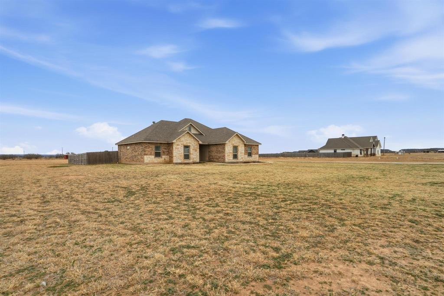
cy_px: 148
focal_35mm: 16
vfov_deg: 72.0
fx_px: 203
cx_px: 222
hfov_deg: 95.0
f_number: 9
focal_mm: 11
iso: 200
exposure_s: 1/4000
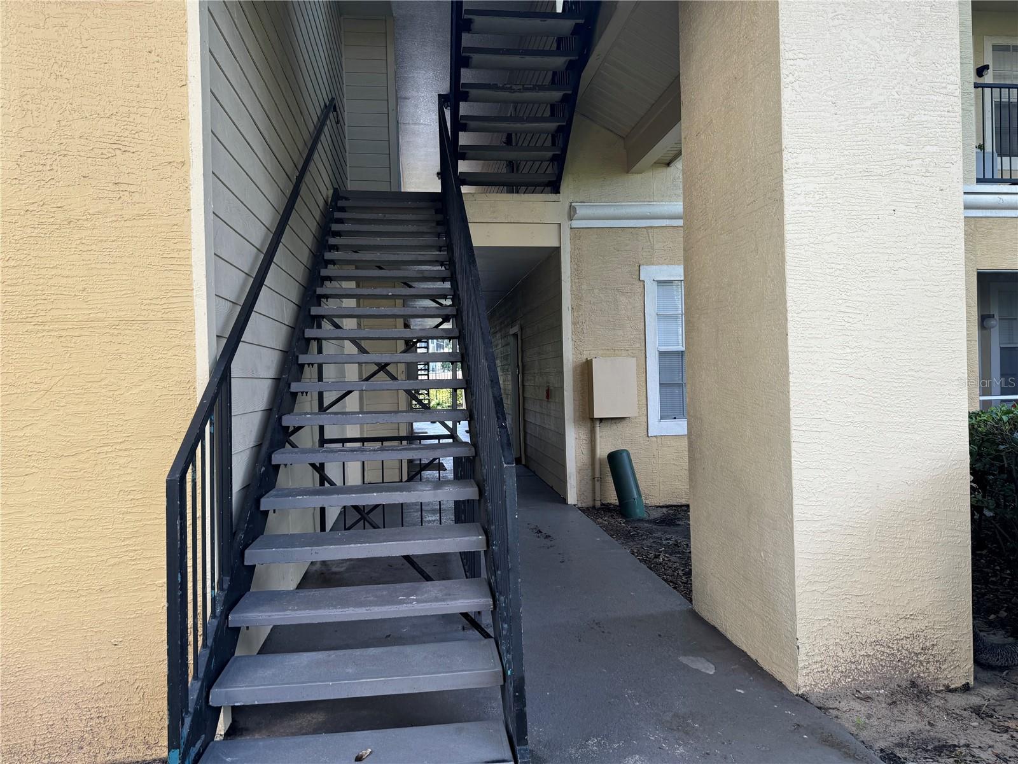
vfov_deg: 56.8
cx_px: 509
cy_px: 382
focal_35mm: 24
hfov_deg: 71.6
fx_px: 706
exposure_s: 1/193
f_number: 1.78
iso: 64
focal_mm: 6.76
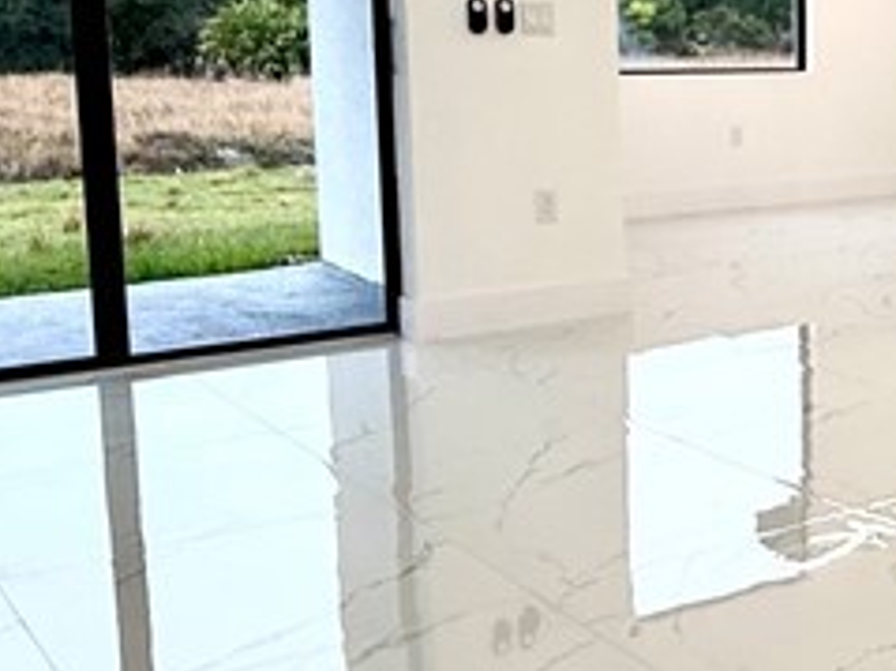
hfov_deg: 28.8
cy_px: 225
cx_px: 1012
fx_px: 1552
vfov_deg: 24.3
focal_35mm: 60
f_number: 2.2
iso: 80
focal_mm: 2.22
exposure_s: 1/120
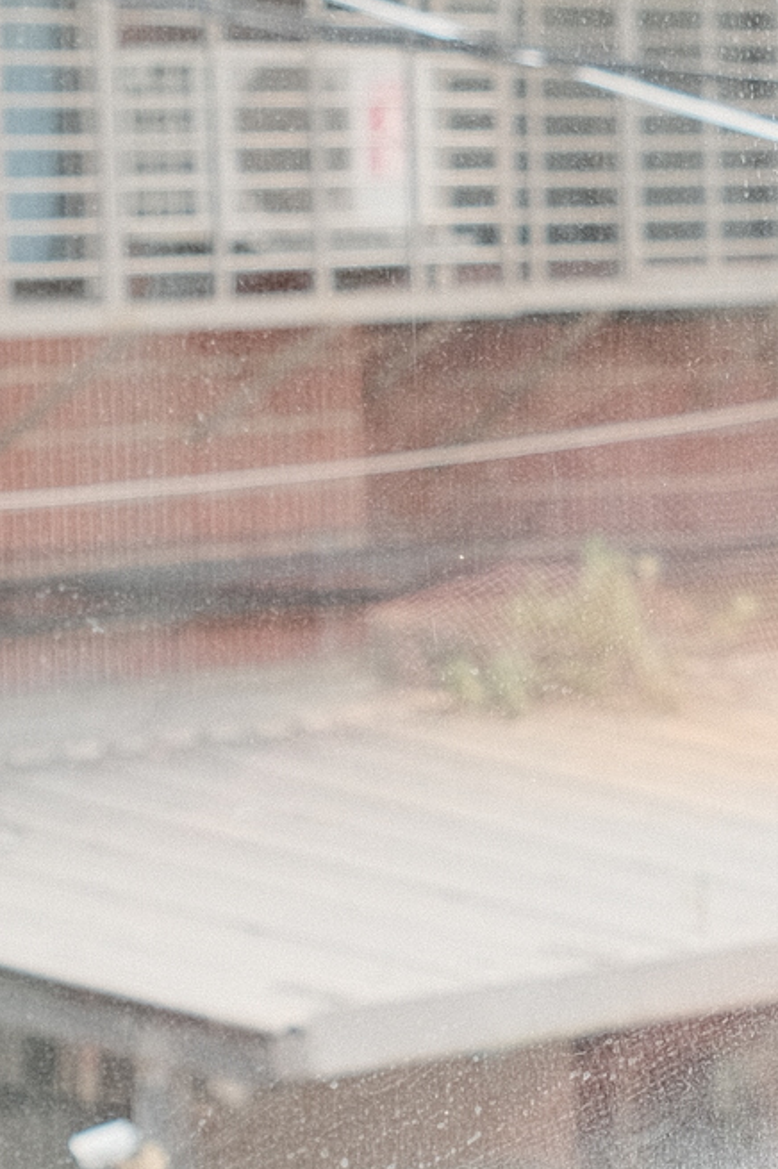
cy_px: 709
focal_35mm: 176
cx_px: 1074
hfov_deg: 7.7
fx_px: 5711
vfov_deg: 11.7
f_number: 2.8
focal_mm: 31.9
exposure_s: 1/500
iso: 640
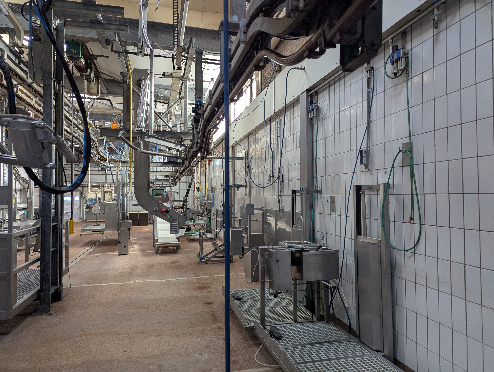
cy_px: 186
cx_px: 247
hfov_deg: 71.5
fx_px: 343
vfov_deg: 56.9
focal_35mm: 24
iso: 96
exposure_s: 1/65.7
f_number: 1.85
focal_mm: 6.81
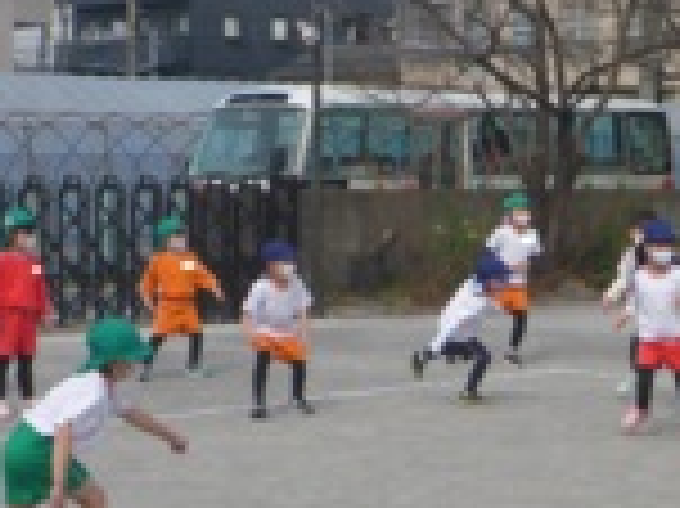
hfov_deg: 19.6
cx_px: 437
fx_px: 1963
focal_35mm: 100
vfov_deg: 14.6
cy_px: 490
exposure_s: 1/640
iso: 100
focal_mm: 7.4
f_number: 4.2
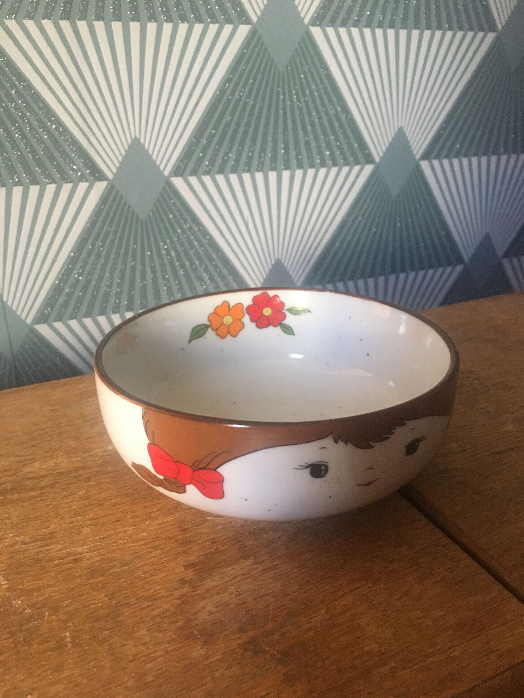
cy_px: 349
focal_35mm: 29
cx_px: 262
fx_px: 585
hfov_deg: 48.2
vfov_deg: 61.7
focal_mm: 4.15
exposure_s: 1/25
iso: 200
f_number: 2.2
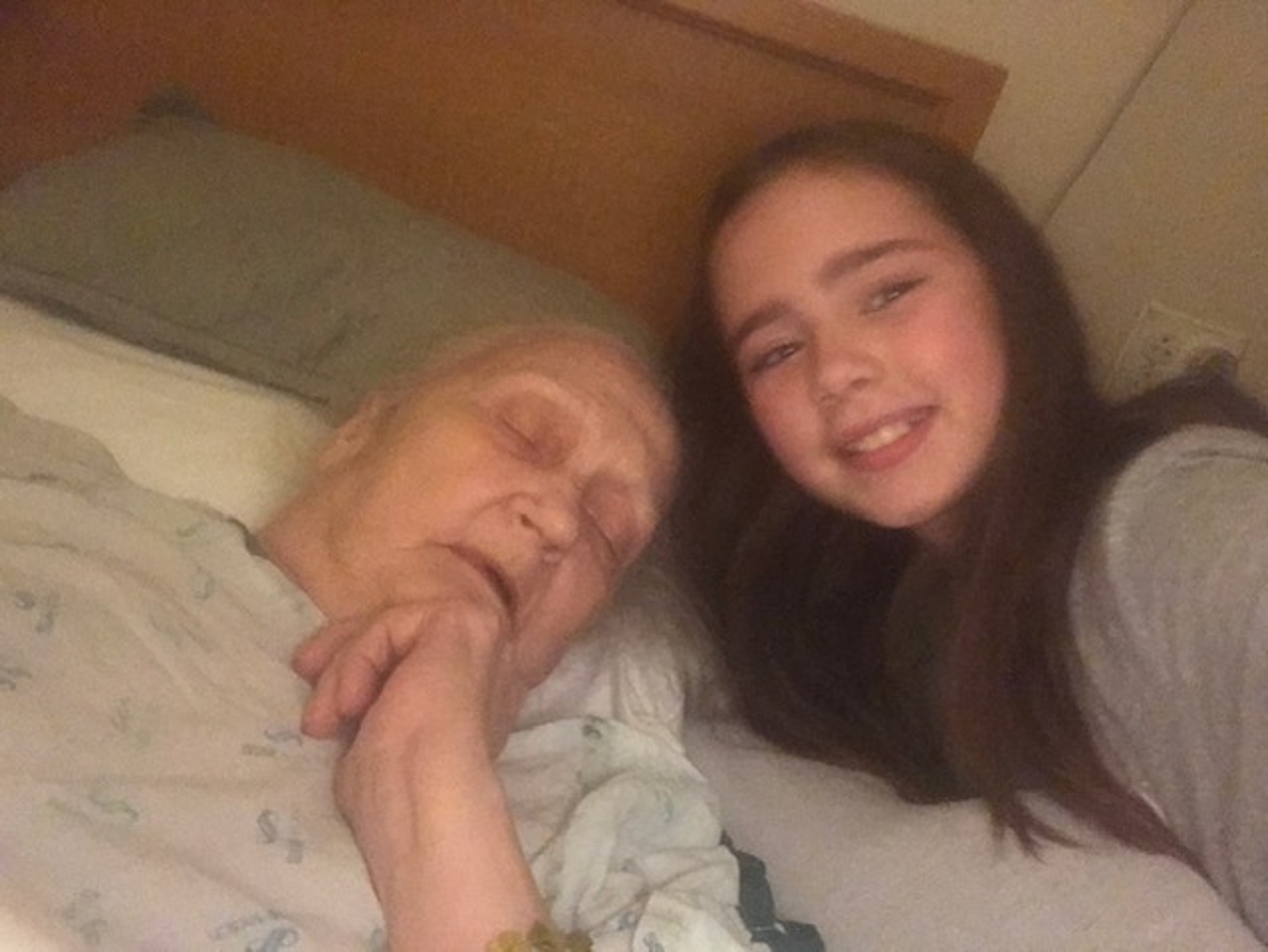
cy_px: 476
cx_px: 634
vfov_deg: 44.2
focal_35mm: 32
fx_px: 1173
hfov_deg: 56.8
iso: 500
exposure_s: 1/20
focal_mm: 2.87
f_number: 2.2
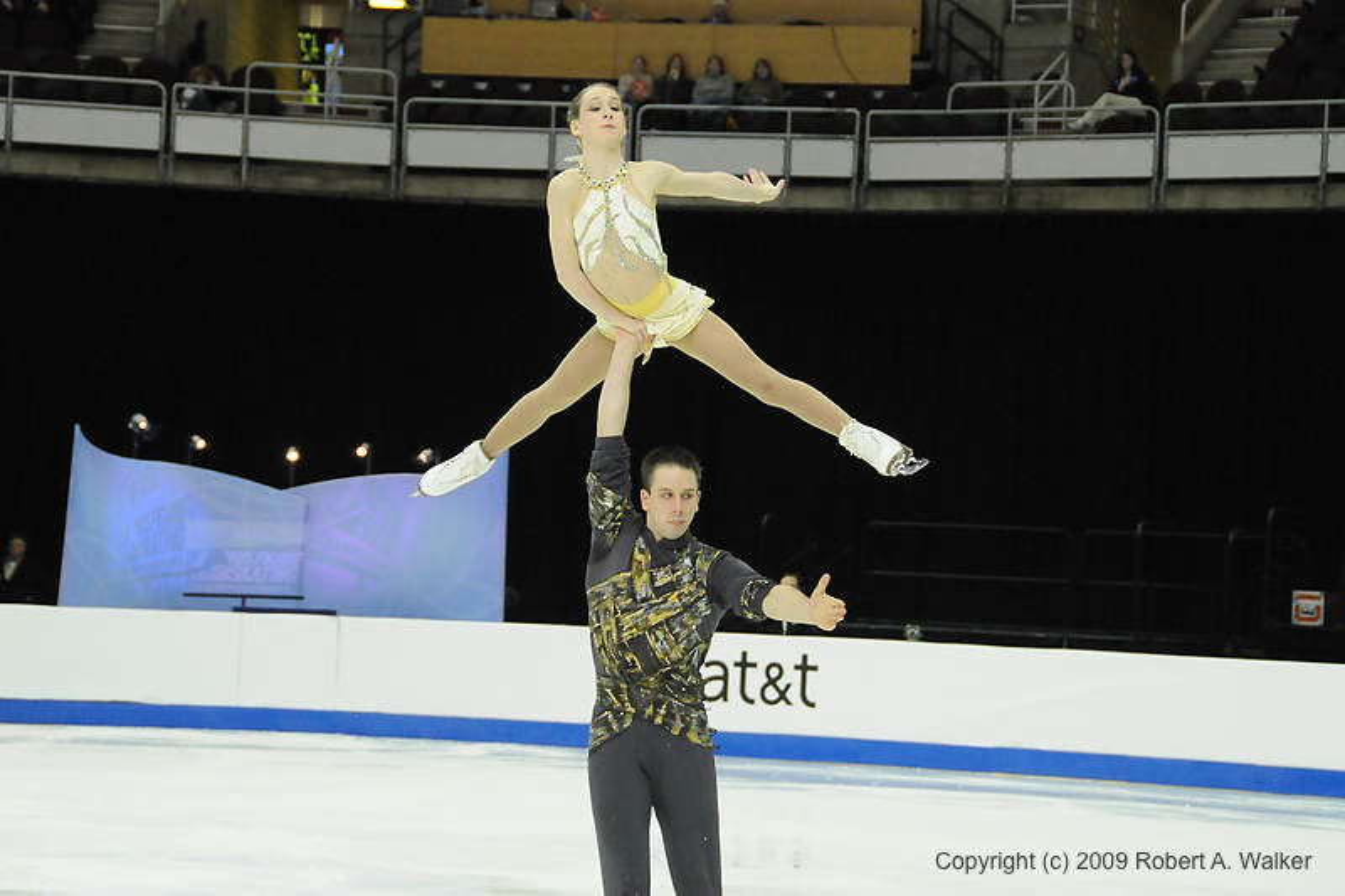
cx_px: 672
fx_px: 3922
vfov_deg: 13.0
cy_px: 448
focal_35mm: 105
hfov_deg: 19.5
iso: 3200
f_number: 5.6
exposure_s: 1/640
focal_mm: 70
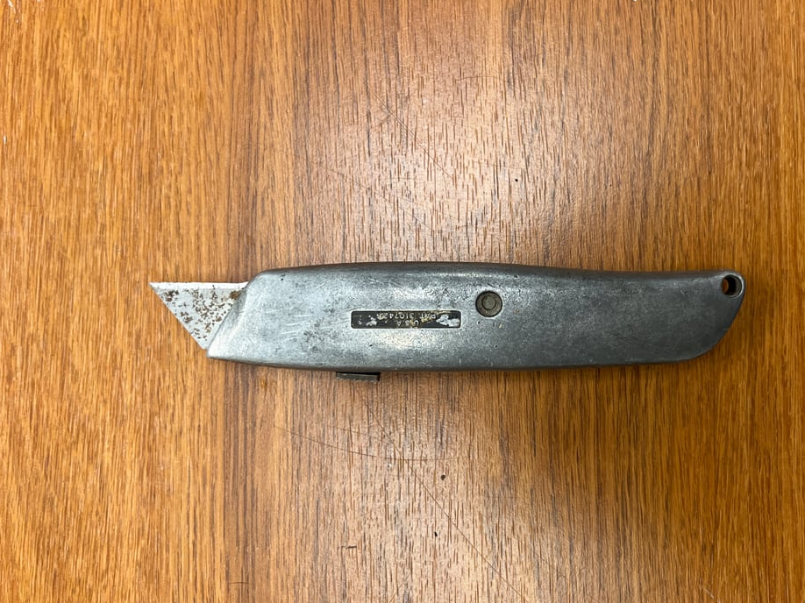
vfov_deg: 41.8
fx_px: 790
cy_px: 303
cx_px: 457
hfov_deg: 53.8
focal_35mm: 34
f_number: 1.6
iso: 125
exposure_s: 1/120
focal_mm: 5.1
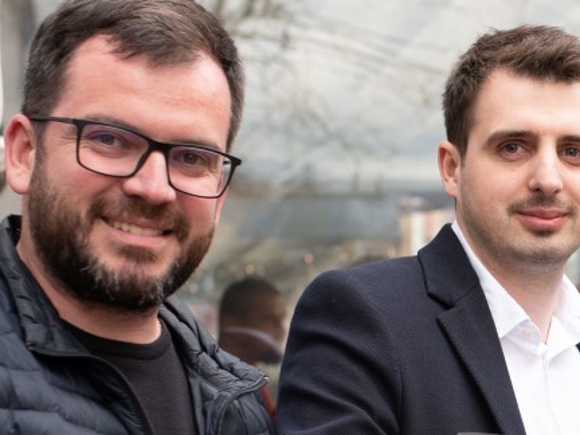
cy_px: 475
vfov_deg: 11.6
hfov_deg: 15.2
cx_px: 647
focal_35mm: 126
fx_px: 2111
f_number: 3.5
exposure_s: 1/800
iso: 400
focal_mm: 35
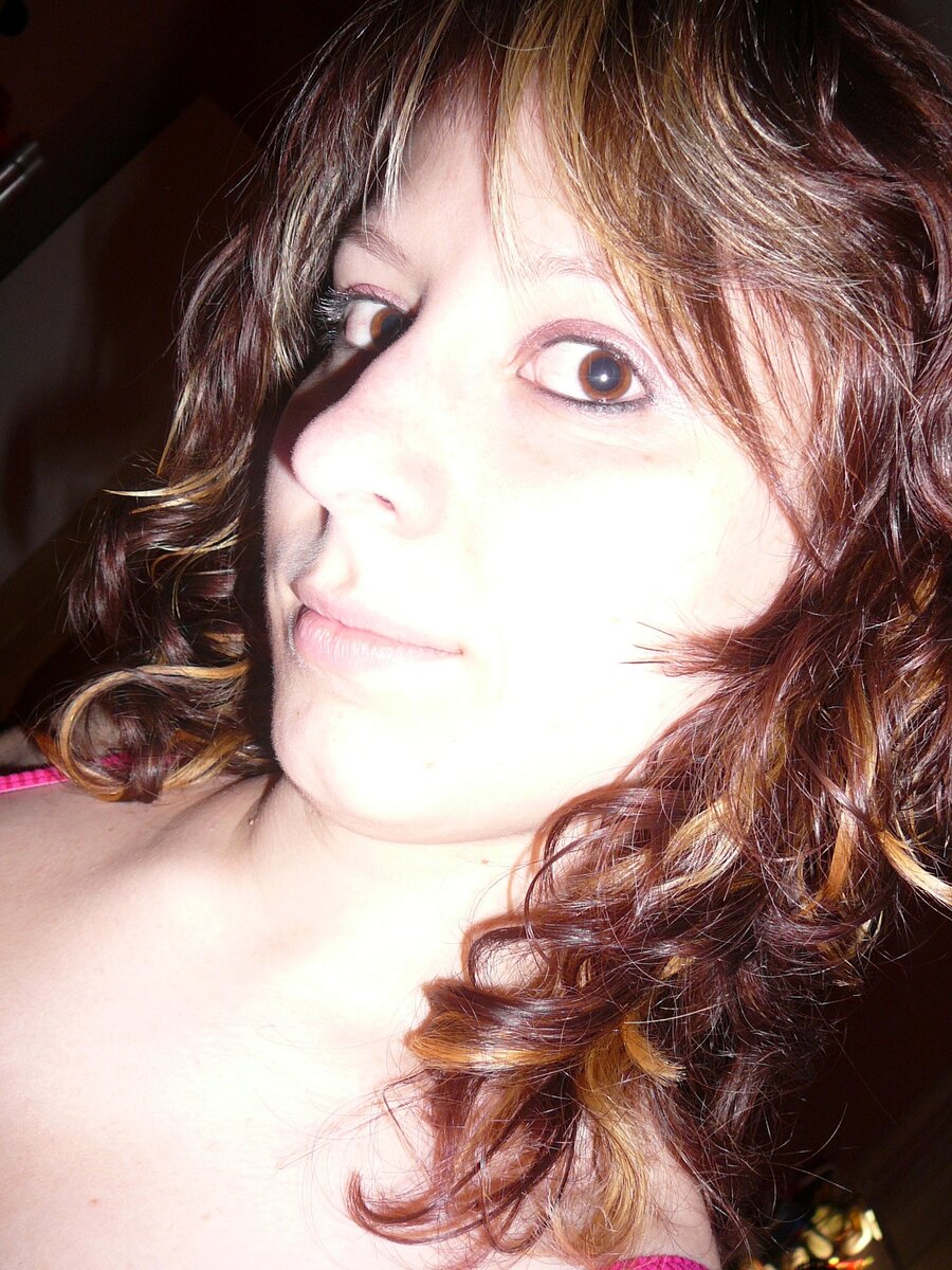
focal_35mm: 35
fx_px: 1283
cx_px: 476
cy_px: 635
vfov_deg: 52.6
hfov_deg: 40.7
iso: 100
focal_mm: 5.2
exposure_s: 1/30
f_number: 2.8
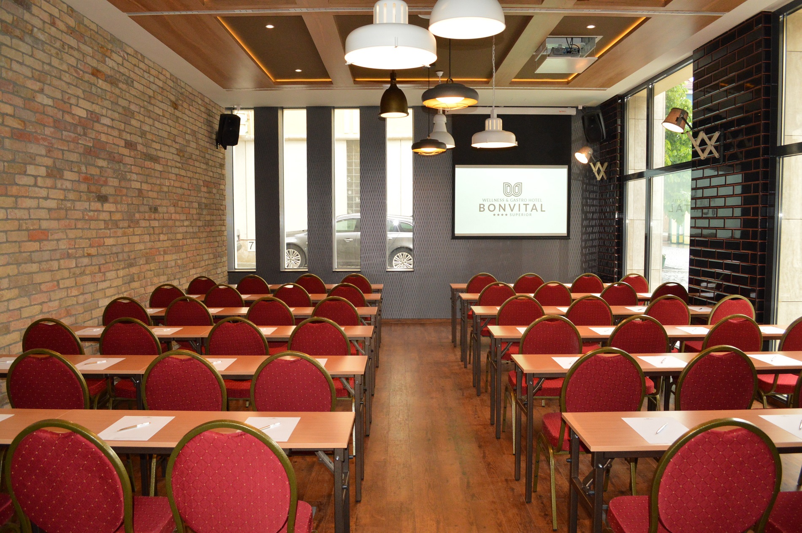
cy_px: 266
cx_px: 401
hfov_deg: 67.4
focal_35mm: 27
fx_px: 601
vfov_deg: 47.8
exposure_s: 1/200
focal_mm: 18
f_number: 5.6
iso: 1600
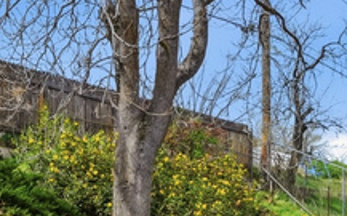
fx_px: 727
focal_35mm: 77
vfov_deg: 16.0
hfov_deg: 26.8
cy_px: 280
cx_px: 179
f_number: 9
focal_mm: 16
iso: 250
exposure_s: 1/4000
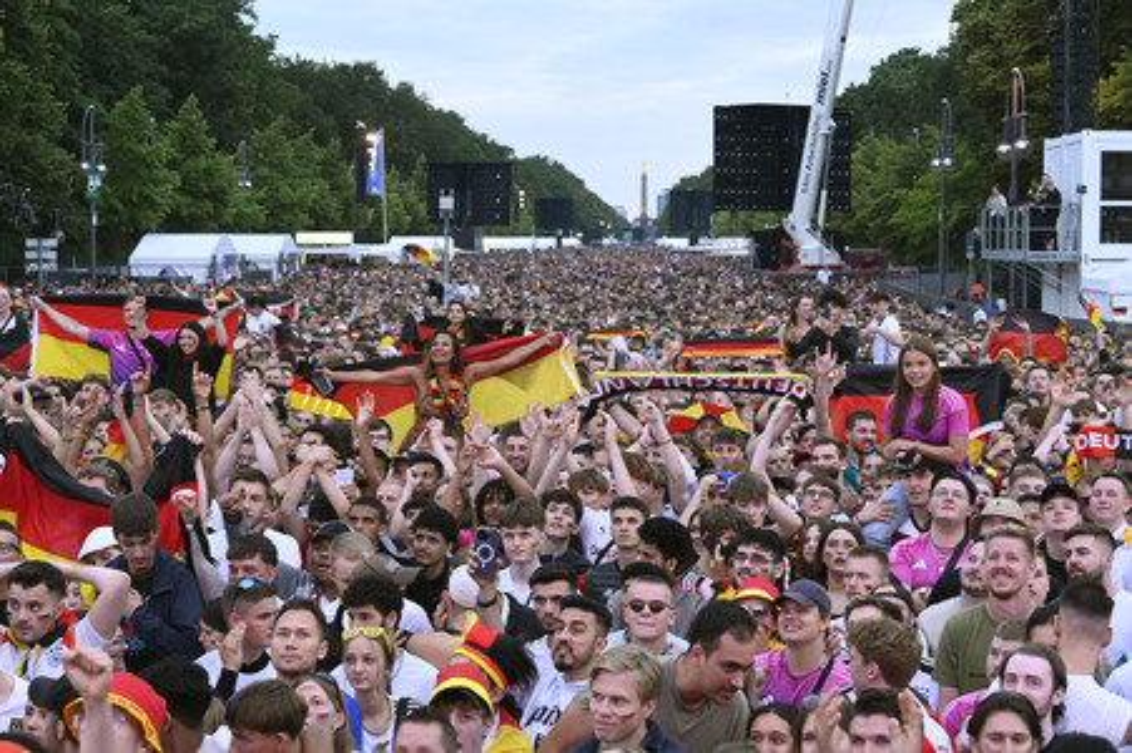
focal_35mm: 70
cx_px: 566
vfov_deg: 19.4
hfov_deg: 28.9
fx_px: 2199
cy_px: 376
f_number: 6.3
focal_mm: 70
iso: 4000
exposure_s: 1/500
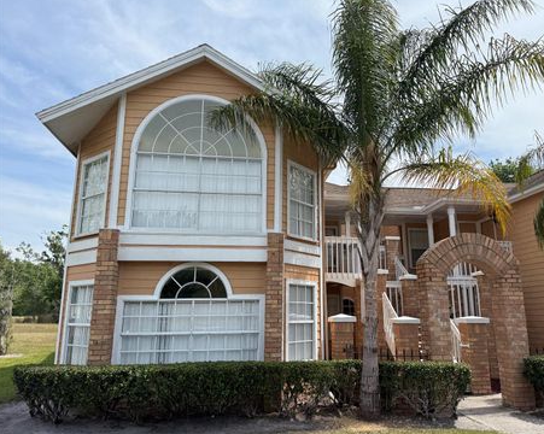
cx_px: 296
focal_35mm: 26
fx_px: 418
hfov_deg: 66.0
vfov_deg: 54.9
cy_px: 218
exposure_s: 1/4673
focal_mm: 6.76
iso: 80
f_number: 1.78
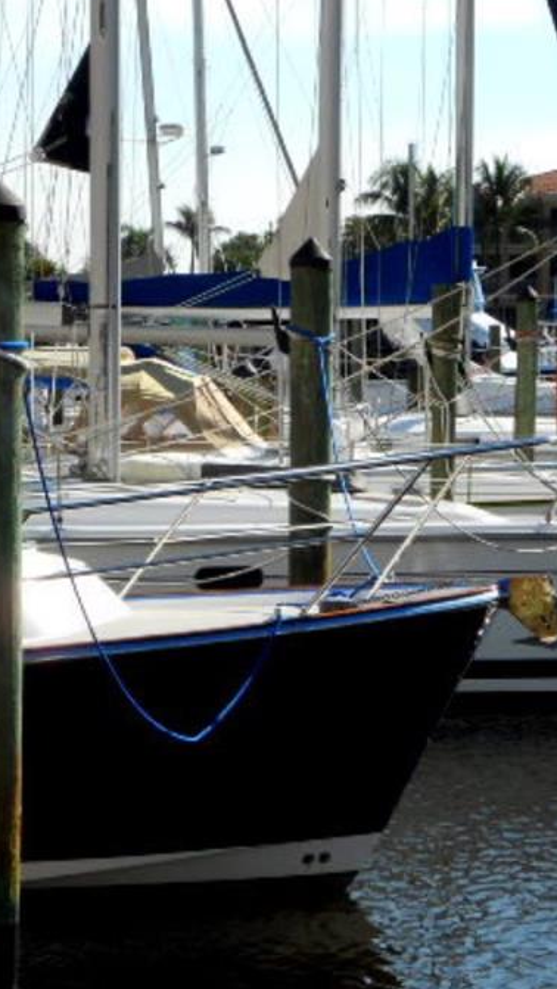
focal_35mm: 108
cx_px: 333
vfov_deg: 19.8
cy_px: 519
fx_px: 2833
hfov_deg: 11.2
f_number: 5.3
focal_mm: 11.7
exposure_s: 1/400
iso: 80
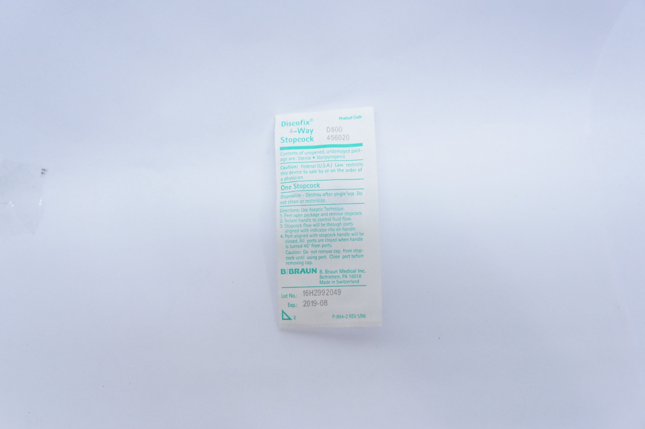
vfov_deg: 36.8
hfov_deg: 53.2
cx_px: 322
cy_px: 214
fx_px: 644
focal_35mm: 36
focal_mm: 24
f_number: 4
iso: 1600
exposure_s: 1/320
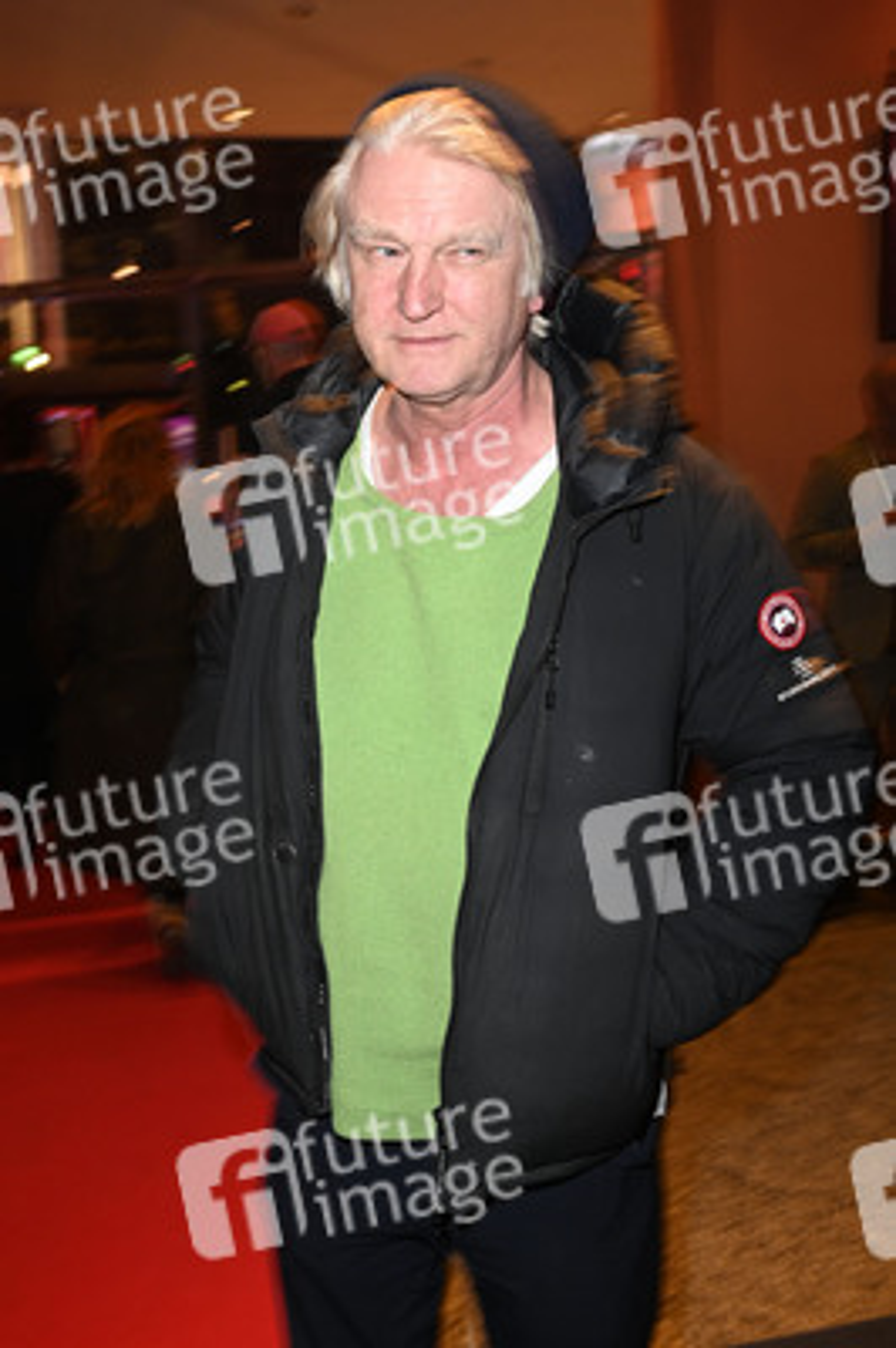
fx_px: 1346
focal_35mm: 36
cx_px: 448
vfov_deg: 53.2
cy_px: 674
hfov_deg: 36.8
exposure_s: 1/25
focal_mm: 36
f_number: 5.6
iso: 3200
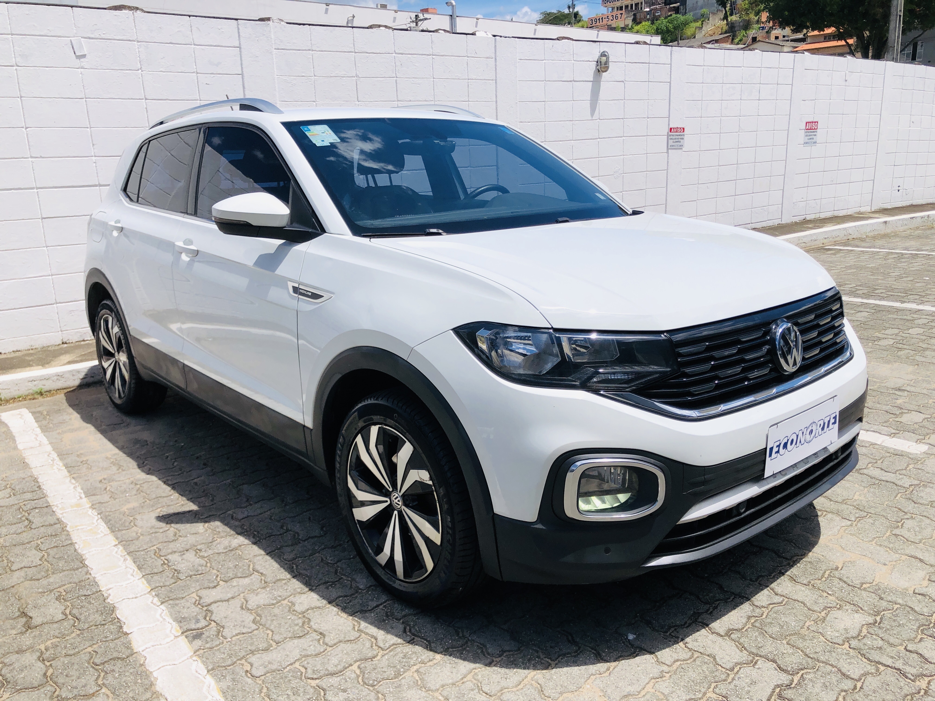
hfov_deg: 63.4
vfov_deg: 49.7
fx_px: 756
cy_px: 350
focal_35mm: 28
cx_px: 468
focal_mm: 3.99
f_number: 1.8
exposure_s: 1/3690
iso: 20
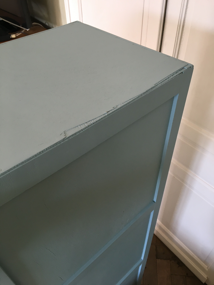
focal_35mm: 29
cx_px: 107
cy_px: 142
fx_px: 239
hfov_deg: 48.2
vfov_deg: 61.7
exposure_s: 1/33
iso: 40
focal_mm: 4.15
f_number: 2.2
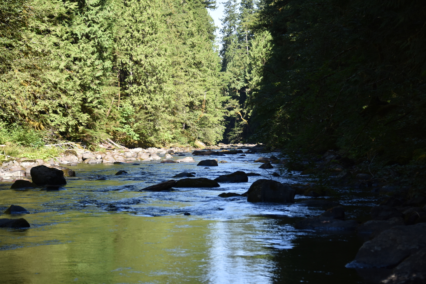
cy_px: 142
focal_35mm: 92
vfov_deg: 14.9
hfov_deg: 22.1
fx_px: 1089
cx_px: 213
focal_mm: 92
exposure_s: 1/200
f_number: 5.3
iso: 110
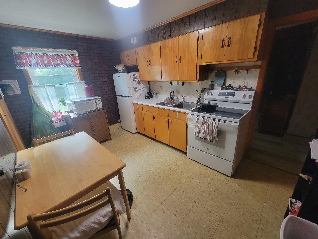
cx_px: 159
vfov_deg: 89.9
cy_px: 120
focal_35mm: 13
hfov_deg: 106.2
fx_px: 119
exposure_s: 1/60
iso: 250
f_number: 2.2
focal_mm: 2.2
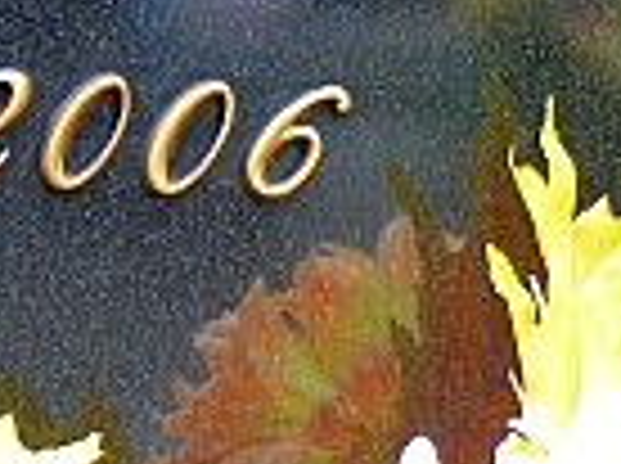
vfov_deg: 2.0
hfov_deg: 2.7
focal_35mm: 744
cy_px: -113
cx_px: -531
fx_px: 13324
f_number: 2.8
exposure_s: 1/100
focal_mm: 28.7
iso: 100
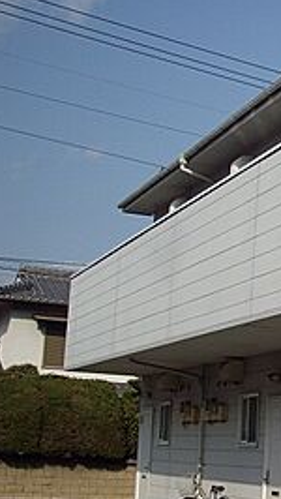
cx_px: 435
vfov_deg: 27.5
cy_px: 258
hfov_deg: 14.5
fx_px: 1018
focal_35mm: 77
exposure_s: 1/400
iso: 80
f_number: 5.6
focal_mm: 6.2
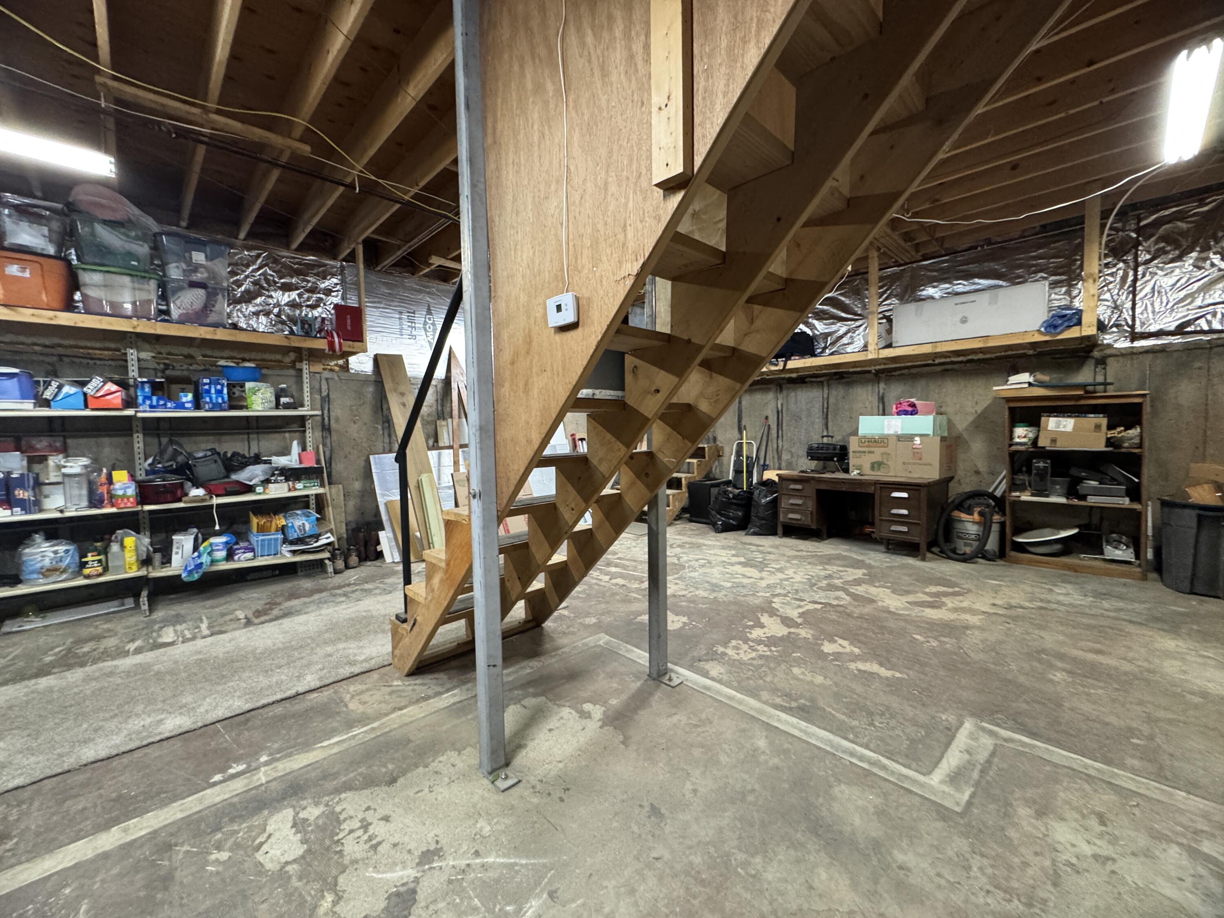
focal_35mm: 14
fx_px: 495
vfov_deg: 85.7
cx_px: 612
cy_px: 459
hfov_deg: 102.1
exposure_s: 1/60
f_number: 2.2
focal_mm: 2.22
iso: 500
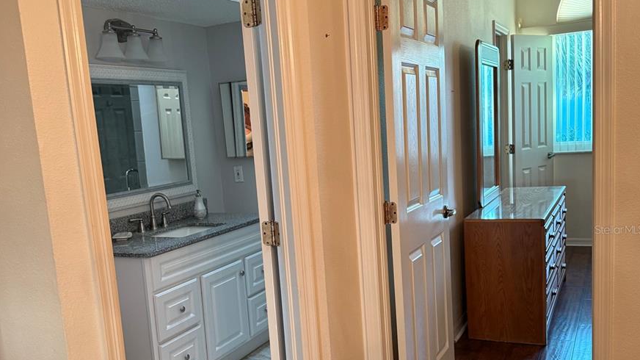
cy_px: 229
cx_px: 316
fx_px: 611
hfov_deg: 55.3
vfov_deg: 32.6
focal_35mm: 36
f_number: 1.78
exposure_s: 1/60
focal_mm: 6.76
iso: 200
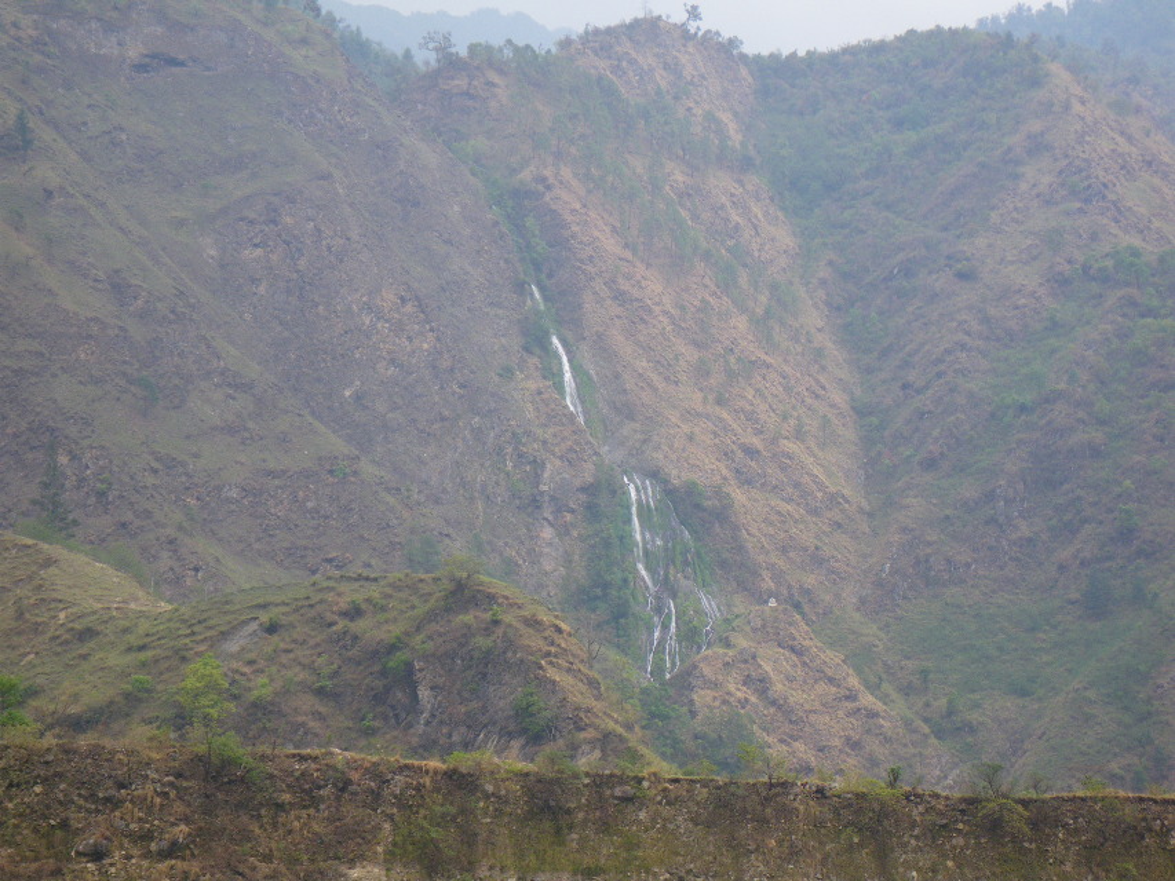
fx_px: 3191
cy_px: 440
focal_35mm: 94
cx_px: 588
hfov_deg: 20.9
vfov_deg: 15.7
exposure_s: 1/125
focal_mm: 16.7
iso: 125
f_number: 5
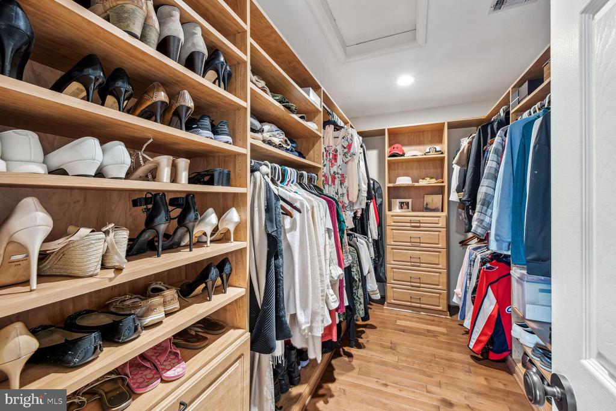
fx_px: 240
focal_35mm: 14
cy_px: 206
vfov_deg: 81.2
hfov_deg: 104.2
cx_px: 308
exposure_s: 3
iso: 100
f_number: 9
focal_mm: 14
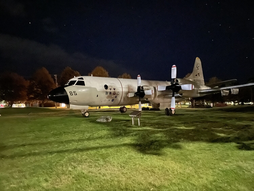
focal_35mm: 26
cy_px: 96
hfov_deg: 67.3
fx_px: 191
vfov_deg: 53.1
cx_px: 127
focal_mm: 4.2
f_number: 1.6
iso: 3200
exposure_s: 1/2
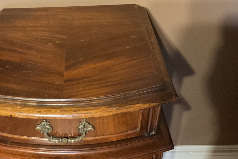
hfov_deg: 38.3
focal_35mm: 51
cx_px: 72
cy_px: 93
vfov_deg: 26.5
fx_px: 337
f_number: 1.8
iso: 500
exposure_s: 1/20
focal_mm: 3
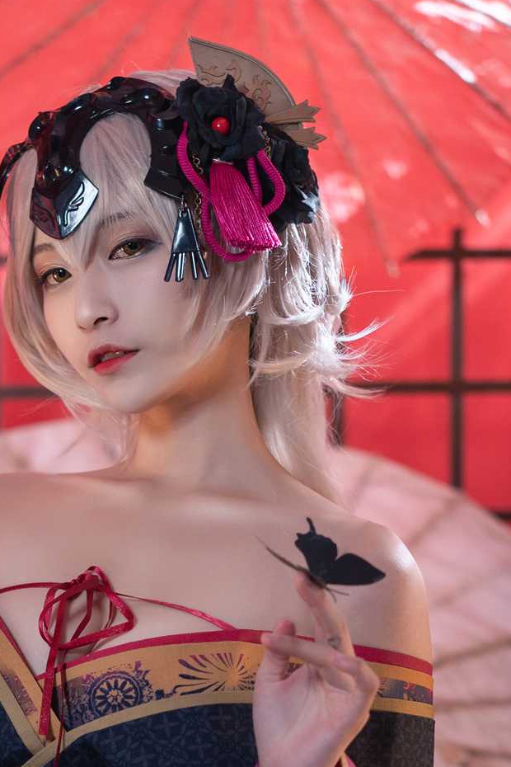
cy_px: 765
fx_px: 2832
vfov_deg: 15.2
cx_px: 45
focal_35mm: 133
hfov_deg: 10.3
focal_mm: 55
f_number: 2.2
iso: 640
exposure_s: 1/125
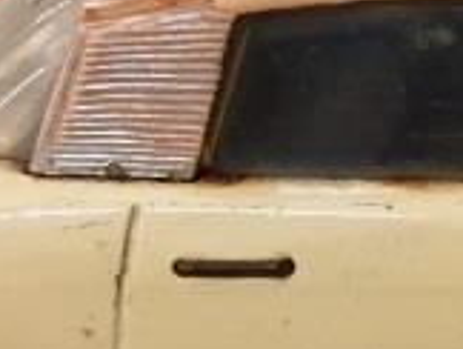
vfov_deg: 8.9
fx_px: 2197
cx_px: 657
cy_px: 458
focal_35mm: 164
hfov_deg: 11.6
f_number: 1.5
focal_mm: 4.3
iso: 320
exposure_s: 1/50
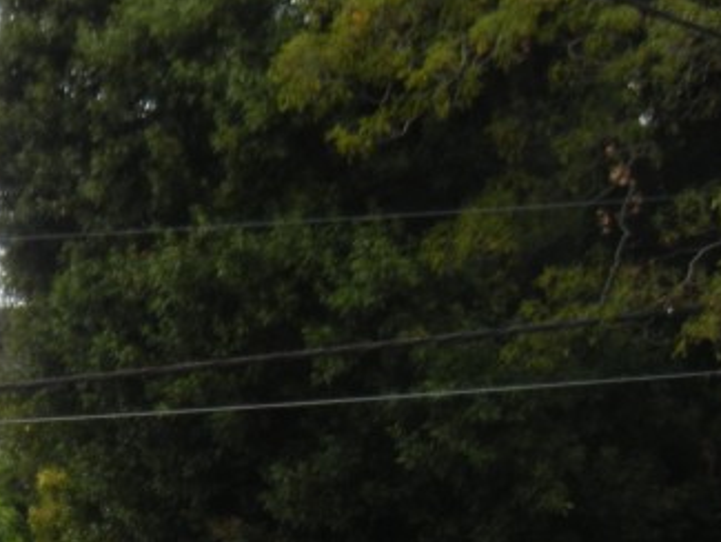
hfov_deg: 17.0
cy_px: 544
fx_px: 2229
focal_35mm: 107
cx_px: -284
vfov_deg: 13.6
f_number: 3.6
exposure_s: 1/434
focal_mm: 6.2
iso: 160
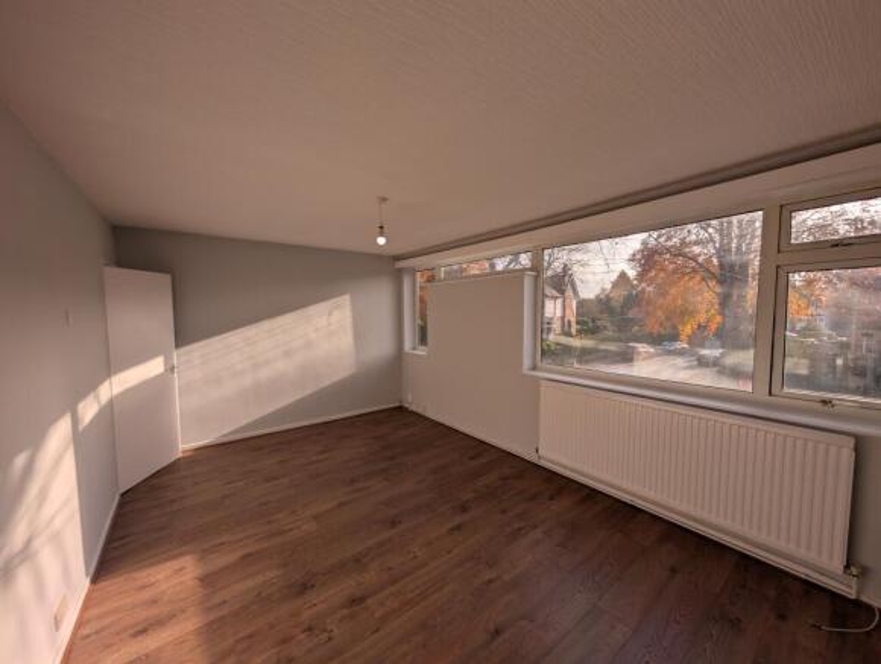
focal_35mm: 12
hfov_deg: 110.4
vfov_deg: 94.7
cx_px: 440
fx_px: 306
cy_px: 332
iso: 44
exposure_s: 1/1661
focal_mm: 2.02
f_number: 1.7
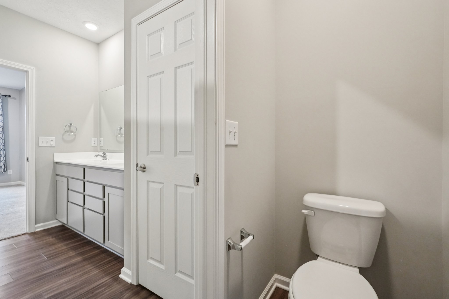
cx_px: 224
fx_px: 200
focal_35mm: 16
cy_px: 150
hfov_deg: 96.7
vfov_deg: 73.7
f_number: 8
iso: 2500
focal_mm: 16
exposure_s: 1/30
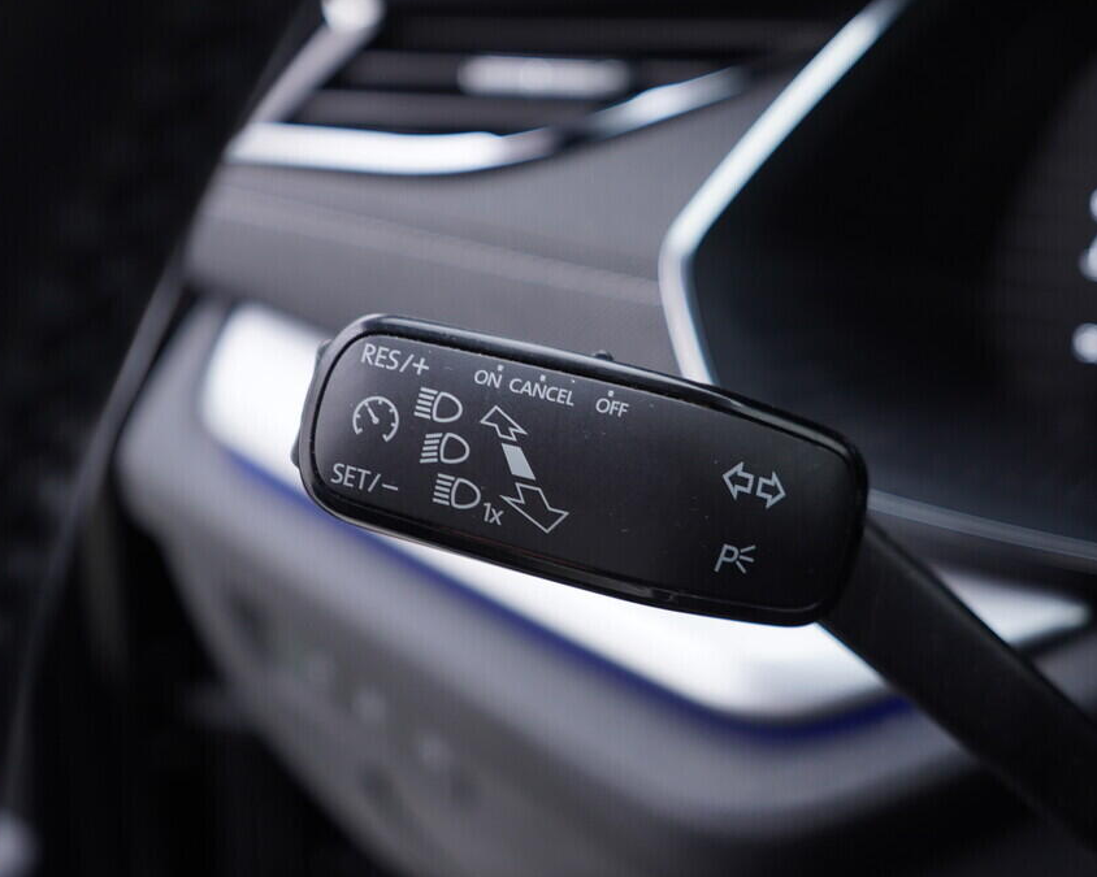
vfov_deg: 36.5
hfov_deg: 44.7
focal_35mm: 41
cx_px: 606
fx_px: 1331
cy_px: 440
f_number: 2.8
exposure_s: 1/40
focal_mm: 24
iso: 125
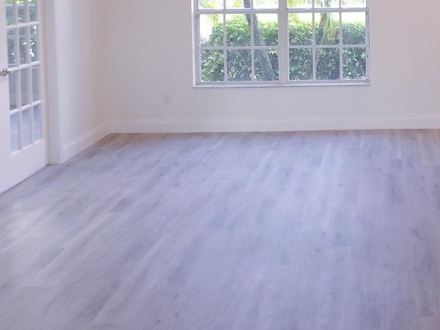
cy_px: 1
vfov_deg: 24.5
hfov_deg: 32.3
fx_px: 724
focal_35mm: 57
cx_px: 389
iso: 100
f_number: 2.2
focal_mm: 4.73
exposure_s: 1/25
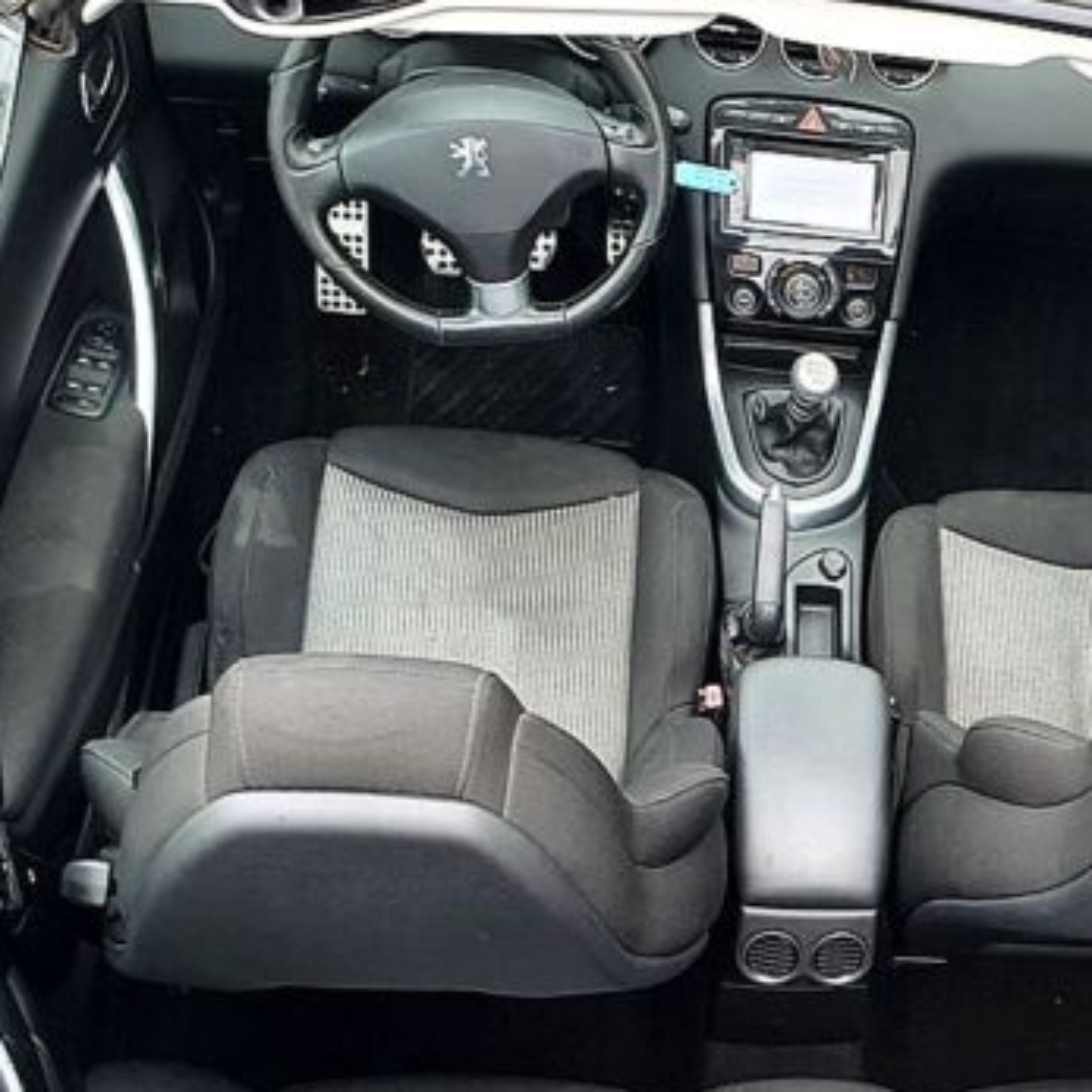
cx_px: 998
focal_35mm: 53
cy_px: 740
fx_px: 1892
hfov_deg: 30.7
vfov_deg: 31.9
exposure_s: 1/100
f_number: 2.4
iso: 160
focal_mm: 4.32
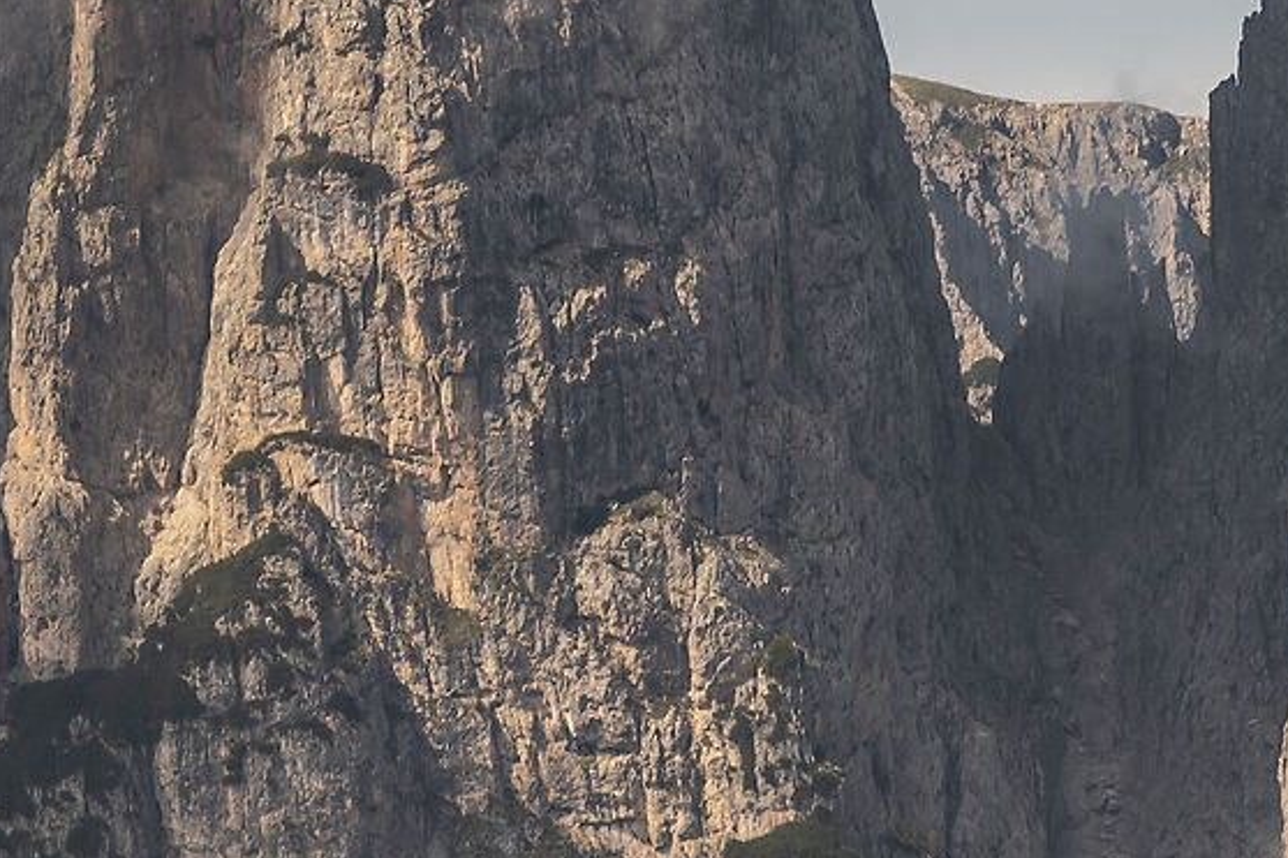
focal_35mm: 453
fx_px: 16202
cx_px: 1064
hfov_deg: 4.5
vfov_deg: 3.0
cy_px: 167
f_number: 8
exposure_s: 1/250
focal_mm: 105
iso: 100
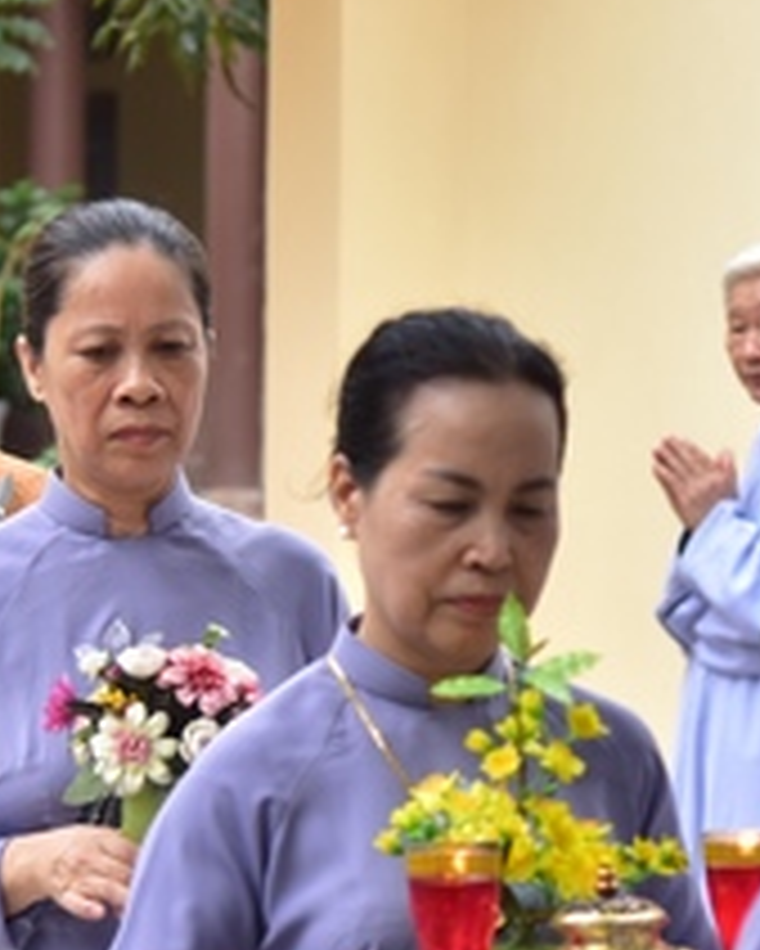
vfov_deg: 10.1
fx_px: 5366
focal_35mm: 191
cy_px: 689
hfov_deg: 8.1
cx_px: 387
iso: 400
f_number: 4
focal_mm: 66
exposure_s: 1/160
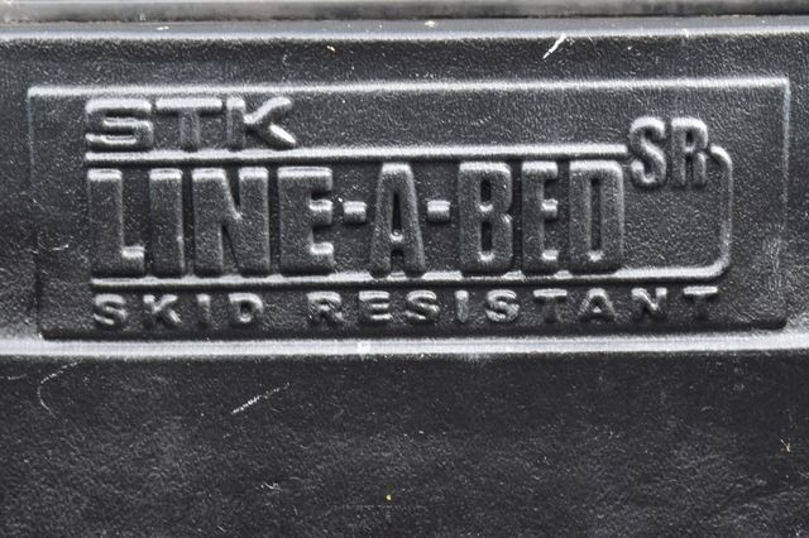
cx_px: 404
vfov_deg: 16.5
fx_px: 1853
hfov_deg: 24.6
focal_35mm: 82
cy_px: 269
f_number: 7.1
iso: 400
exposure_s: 1/40
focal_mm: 55
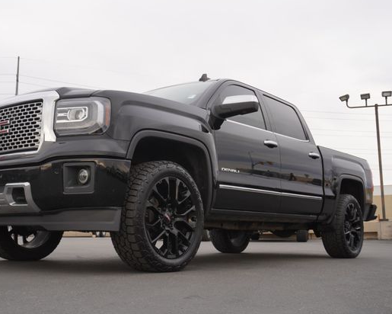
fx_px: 487
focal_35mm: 42
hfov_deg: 43.6
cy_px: 154
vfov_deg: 35.7
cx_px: 155
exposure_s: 1/100
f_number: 6.3
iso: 100
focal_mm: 24
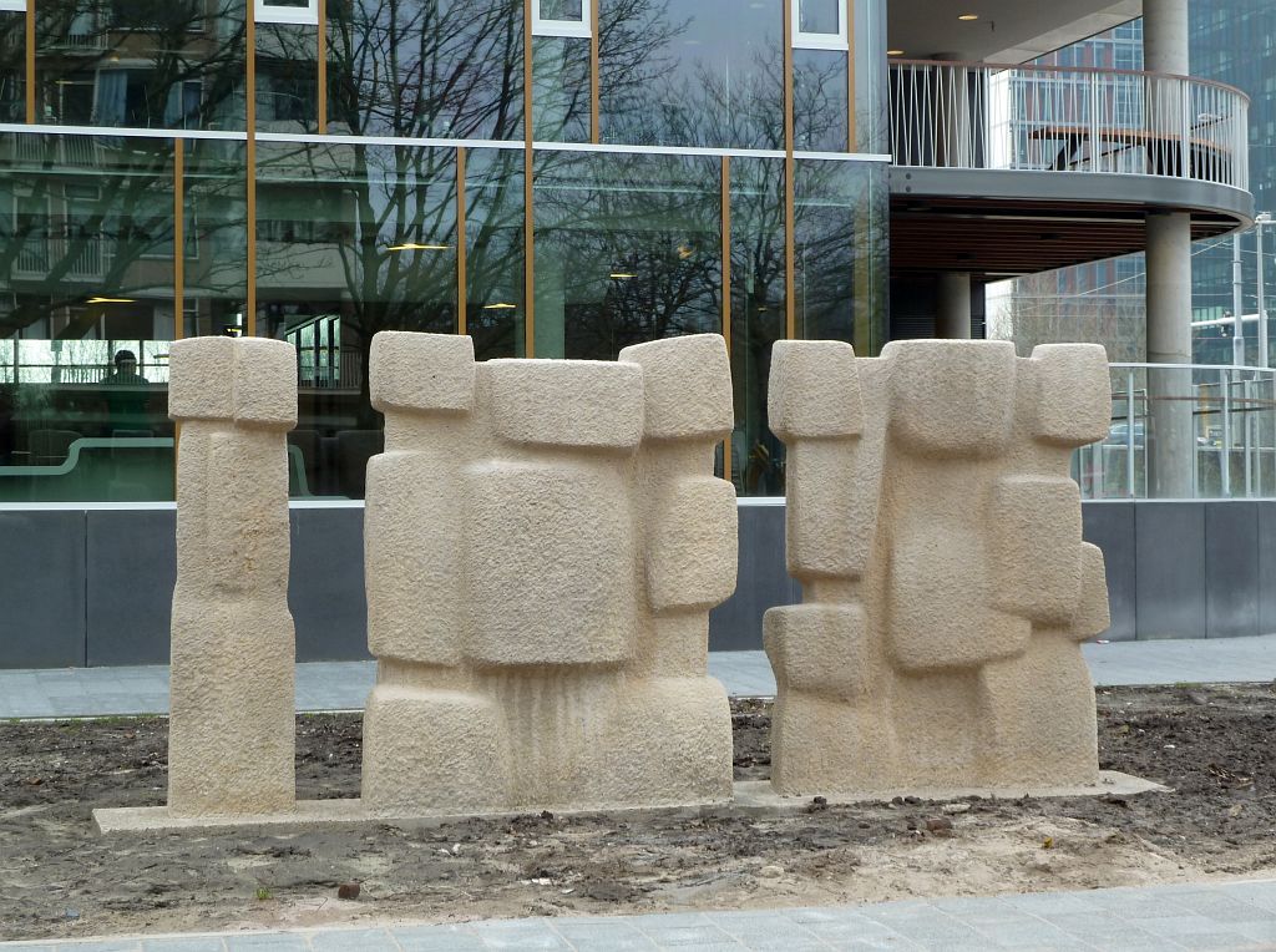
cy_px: 476
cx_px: 638
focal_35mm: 63
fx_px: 2318
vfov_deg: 23.2
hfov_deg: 30.8
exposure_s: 1/100
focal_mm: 10.3
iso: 80
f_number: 4
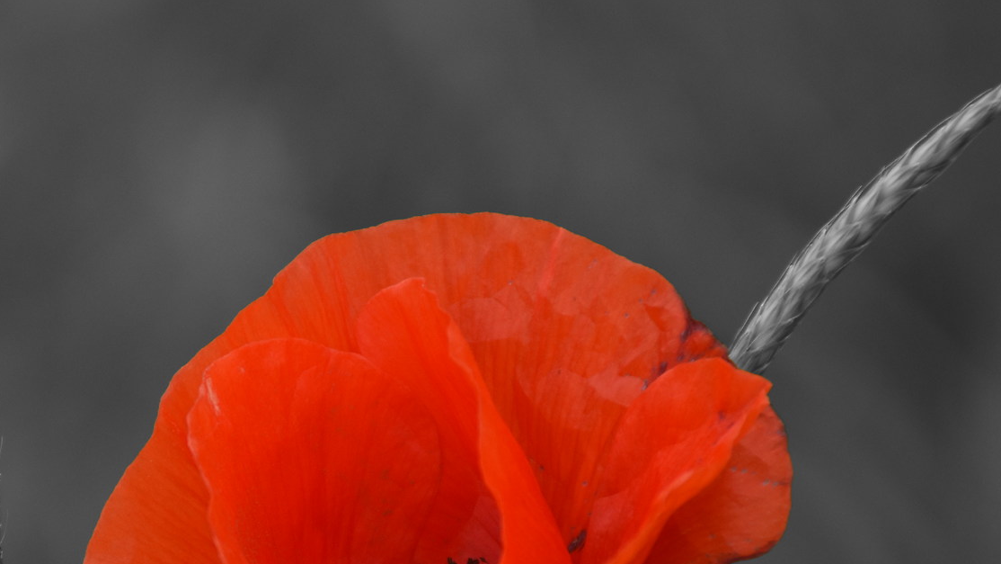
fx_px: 12583
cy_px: 606
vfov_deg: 2.6
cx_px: 231
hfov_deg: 4.6
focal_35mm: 474
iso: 280
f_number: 5.6
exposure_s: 1/500
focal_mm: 140
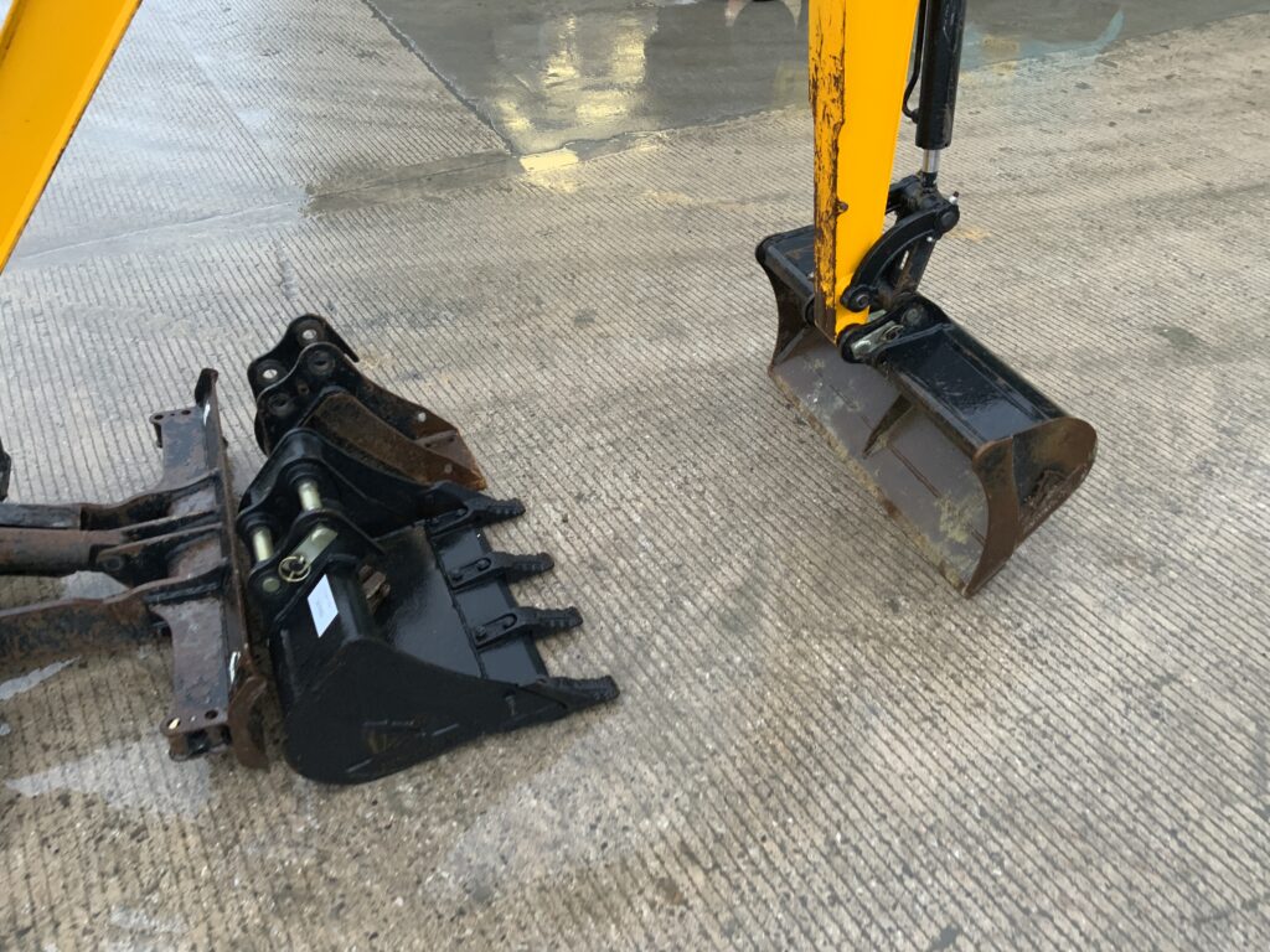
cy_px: 476
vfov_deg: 48.2
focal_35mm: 29
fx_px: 1064
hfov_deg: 61.7
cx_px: 635
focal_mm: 3
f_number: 1.8
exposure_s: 1/67
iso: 64
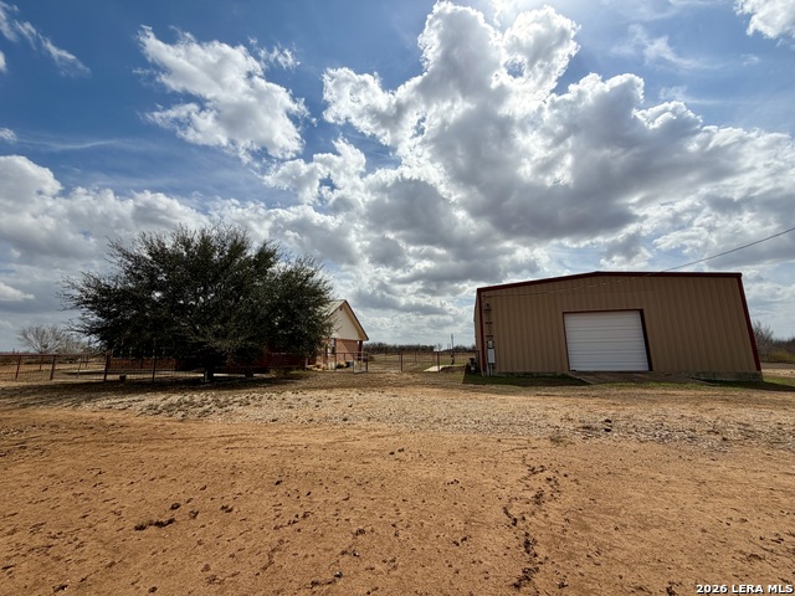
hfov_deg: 102.1
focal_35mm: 14
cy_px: 298
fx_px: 322
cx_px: 398
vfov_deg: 85.7
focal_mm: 2.22
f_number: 2.2
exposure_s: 1/2165
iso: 20
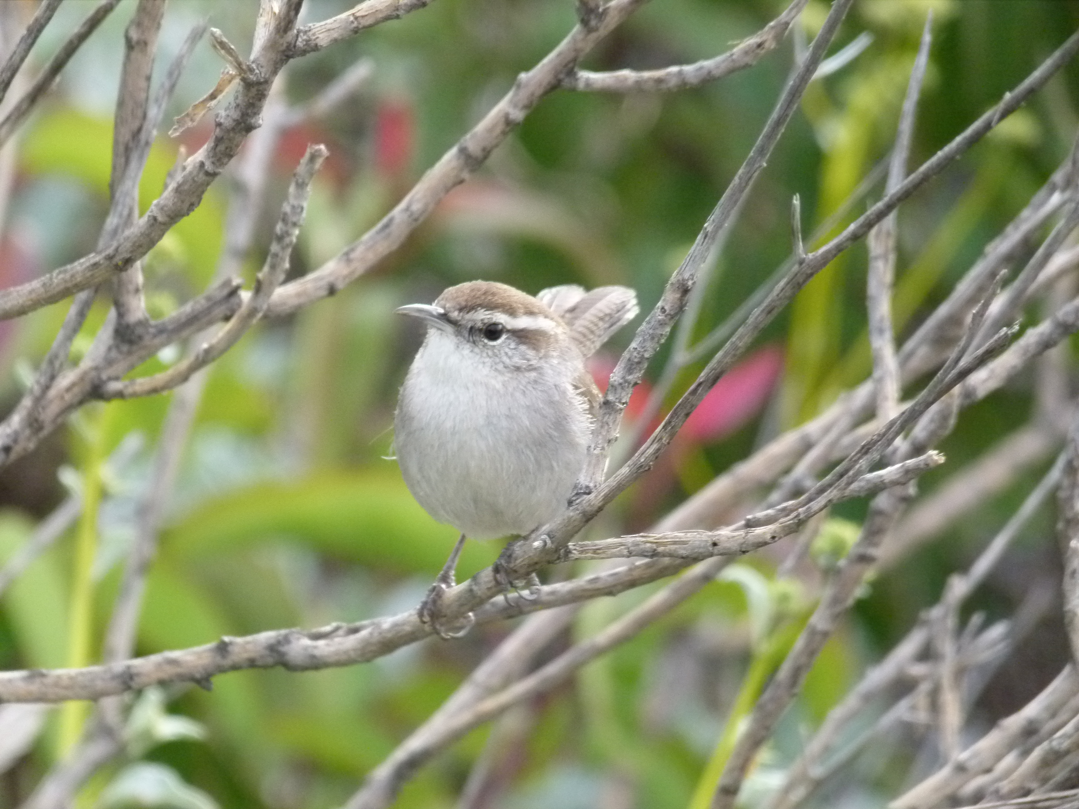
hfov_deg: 3.3
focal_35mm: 599
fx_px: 18671
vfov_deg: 2.5
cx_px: 540
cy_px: 404
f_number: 5.2
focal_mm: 107.9
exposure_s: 1/500
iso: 500
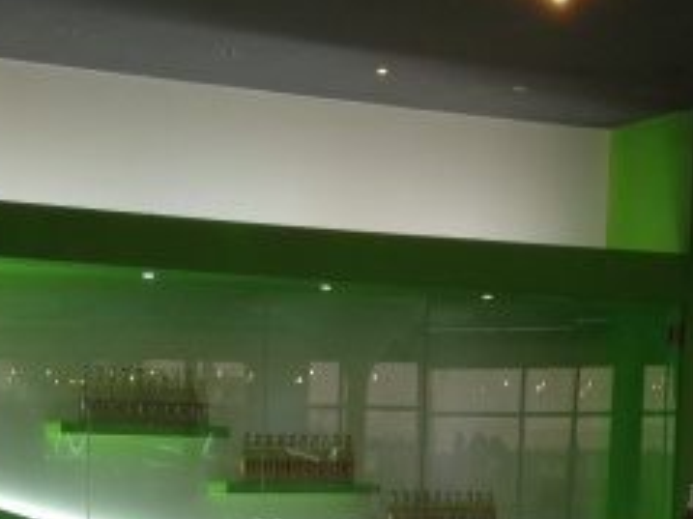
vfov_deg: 16.2
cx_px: 177
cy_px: 597
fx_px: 1761
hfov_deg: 22.1
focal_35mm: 88
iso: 64
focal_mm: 4.28
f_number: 2.4
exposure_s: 1/60
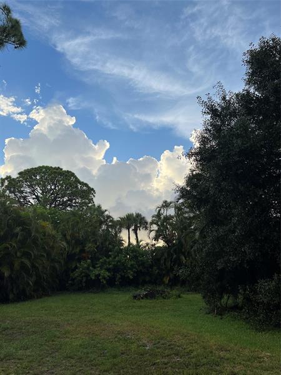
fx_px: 281
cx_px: 140
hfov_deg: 53.1
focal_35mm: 26
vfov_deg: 67.3
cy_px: 188
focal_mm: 5.7
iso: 50
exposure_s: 1/2571
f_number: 1.5
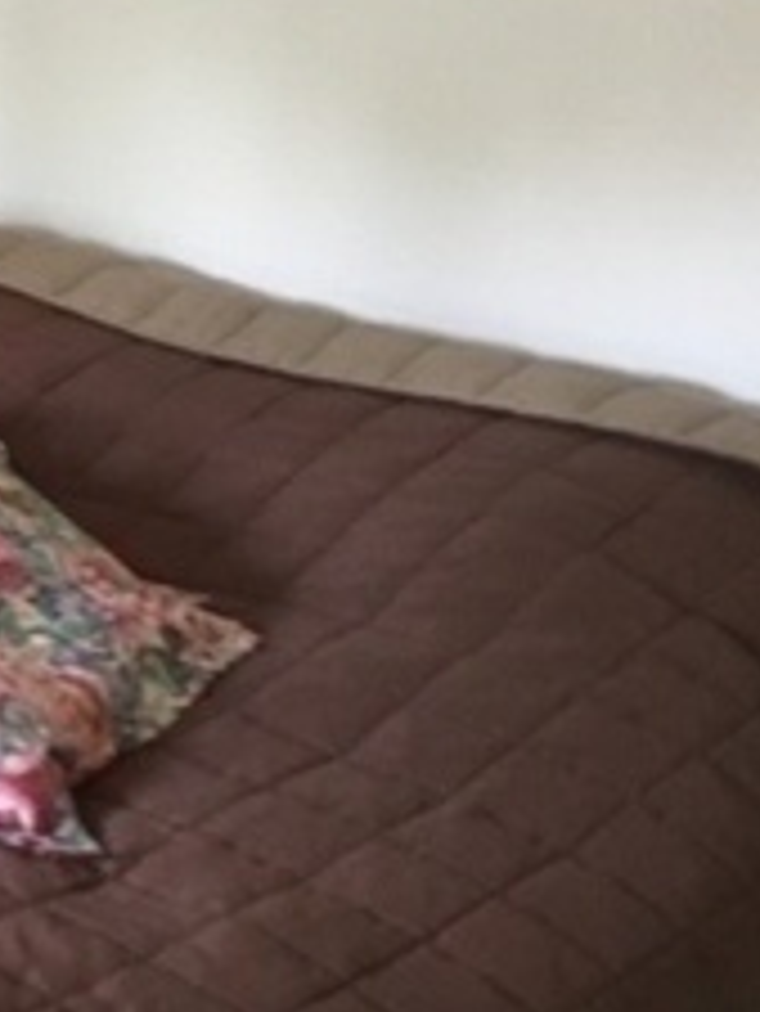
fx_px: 2895
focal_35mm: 99
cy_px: 229
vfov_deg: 19.7
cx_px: -355
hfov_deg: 14.1
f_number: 2.2
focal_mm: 4.15
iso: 160
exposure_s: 1/33
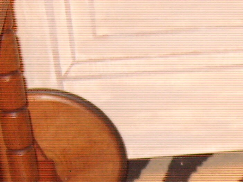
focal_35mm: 163
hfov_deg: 11.9
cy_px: 236
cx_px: 261
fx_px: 1144
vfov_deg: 9.0
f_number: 2.8
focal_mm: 7.4
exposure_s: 1/30
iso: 100
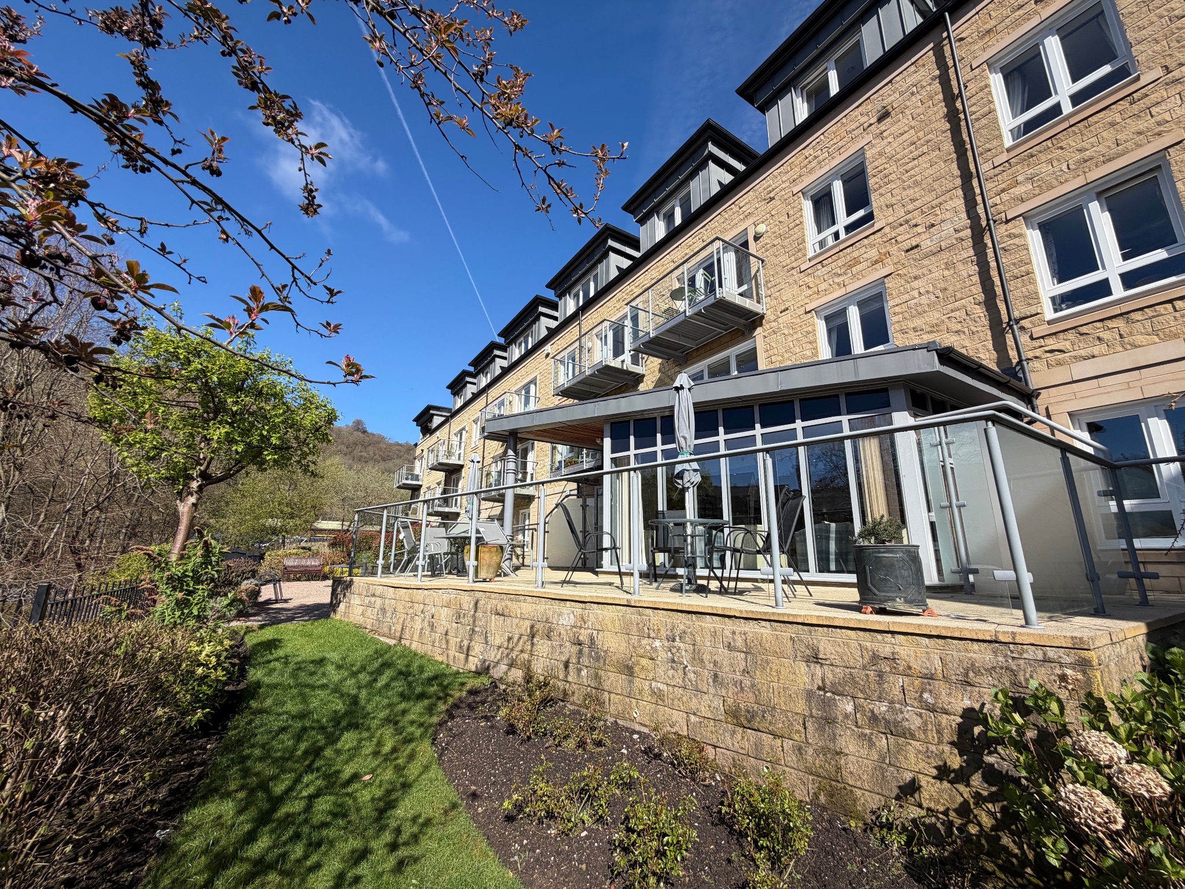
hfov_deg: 102.1
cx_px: 592
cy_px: 444
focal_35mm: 14
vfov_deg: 85.7
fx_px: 479
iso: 25
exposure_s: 1/770
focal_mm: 2.22
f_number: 2.2
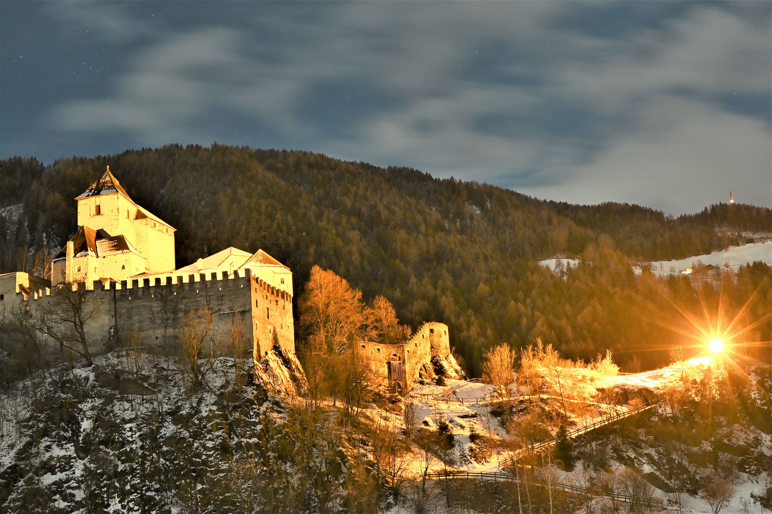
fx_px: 900
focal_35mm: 42
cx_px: 386
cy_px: 257
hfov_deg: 46.4
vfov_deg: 31.9
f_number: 8
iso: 1600
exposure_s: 13
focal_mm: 42
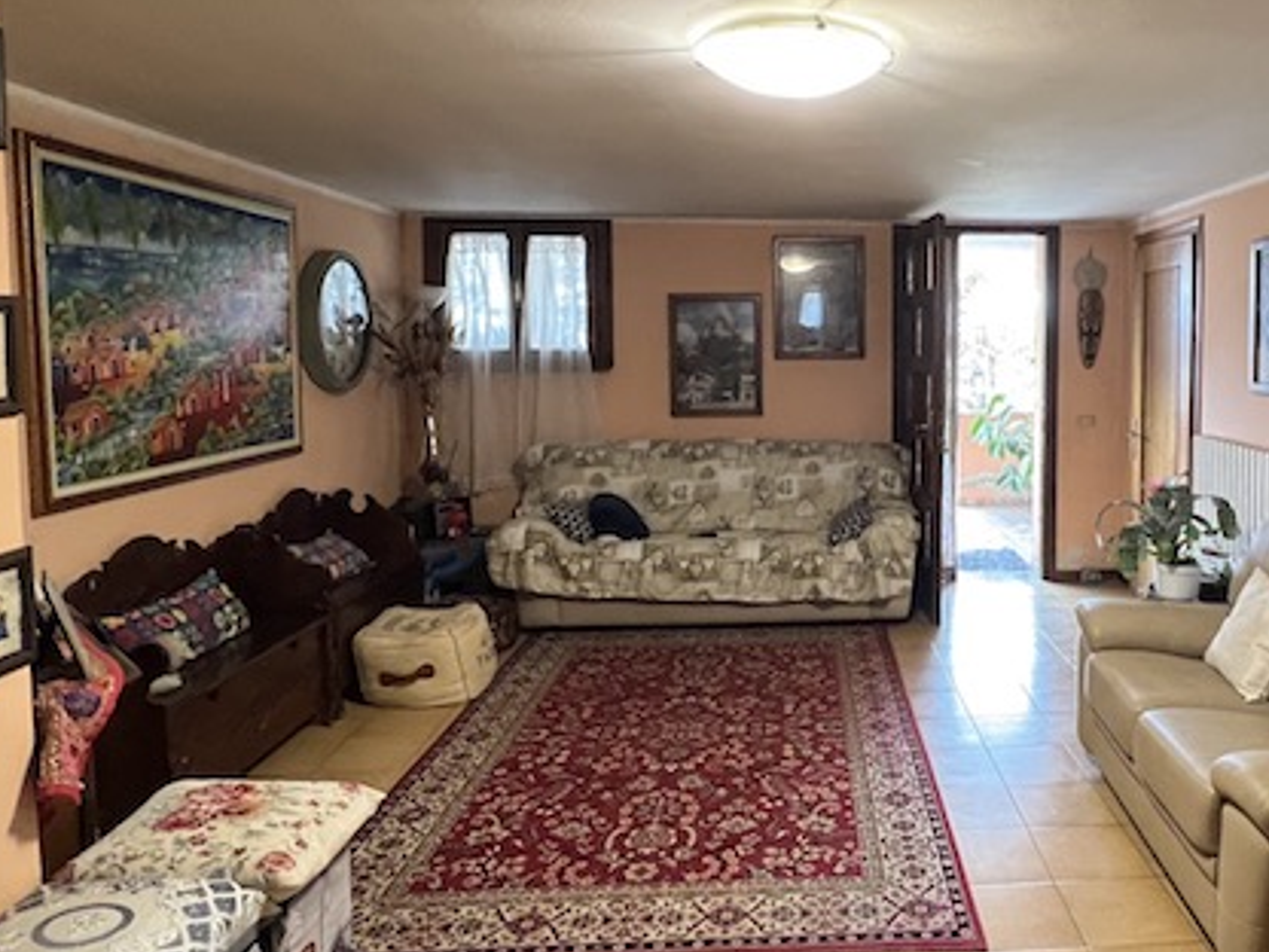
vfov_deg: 54.6
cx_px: 882
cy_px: 403
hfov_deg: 66.8
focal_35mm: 25
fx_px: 916
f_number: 1.8
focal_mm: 1.57
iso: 320
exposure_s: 1/50
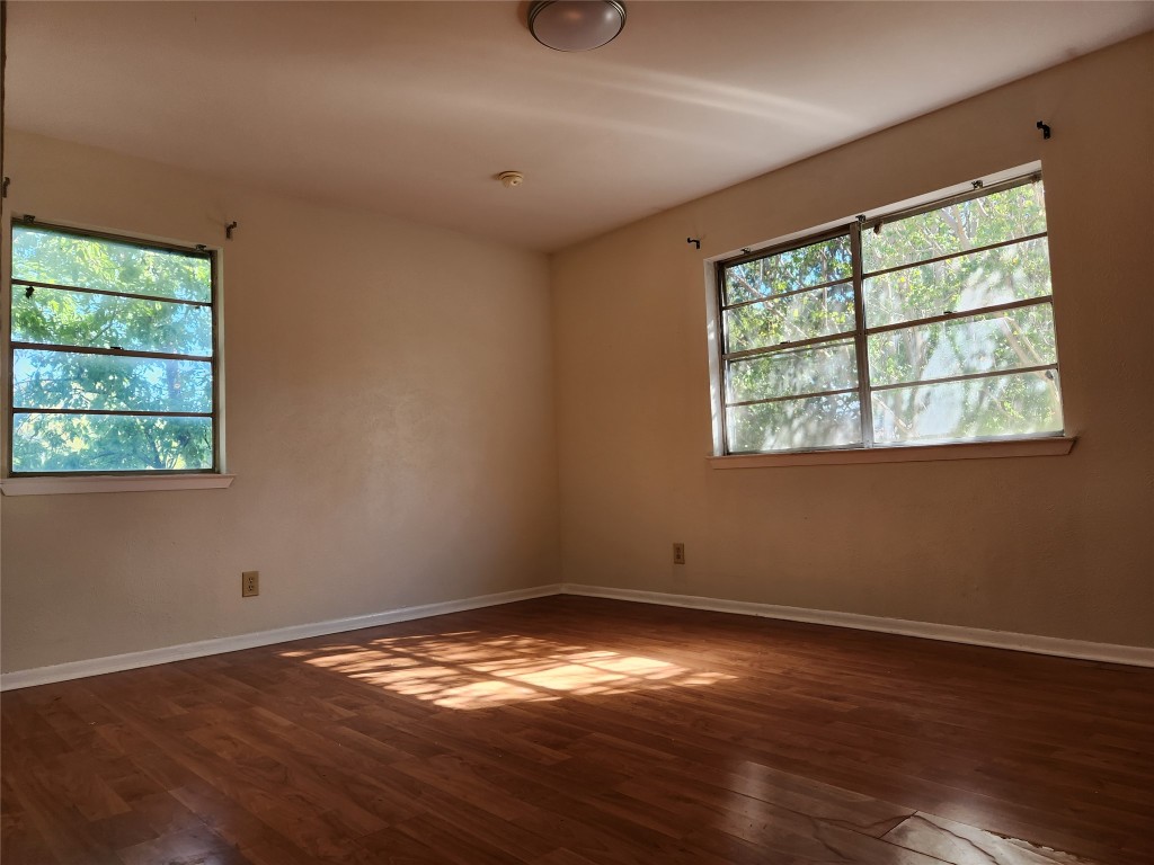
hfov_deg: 73.9
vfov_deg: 58.9
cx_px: 577
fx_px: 767
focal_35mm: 23
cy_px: 432
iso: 100
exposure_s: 1/180
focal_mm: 5.4
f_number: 1.8
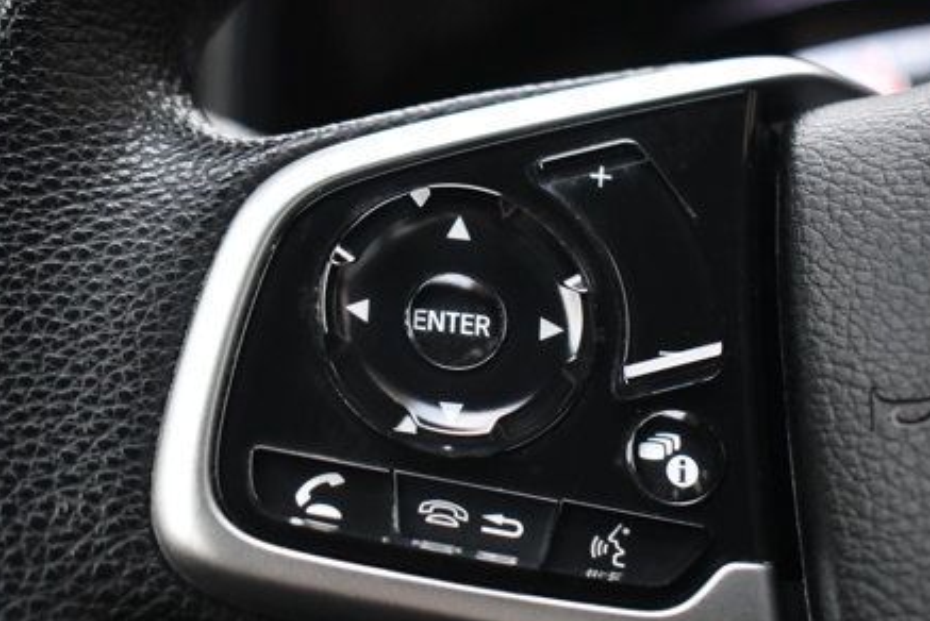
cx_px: 519
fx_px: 2042
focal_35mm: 79
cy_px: 333
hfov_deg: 25.6
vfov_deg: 17.3
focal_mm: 36
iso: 5000
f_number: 4.8
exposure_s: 1/60
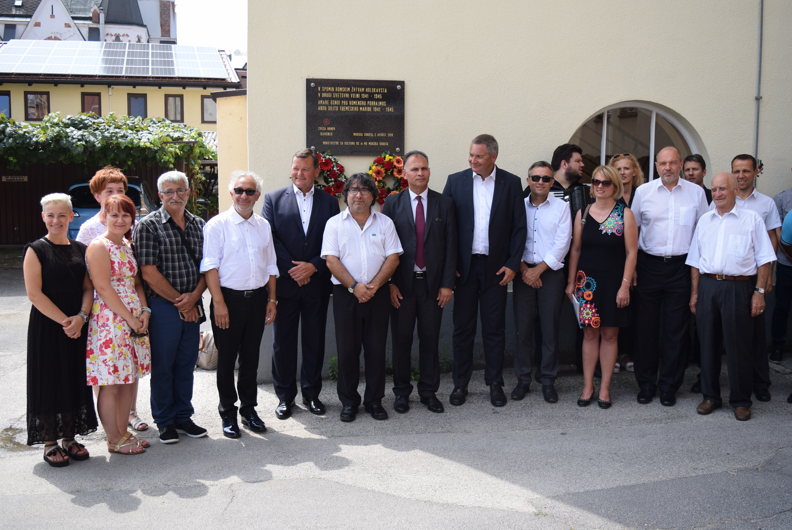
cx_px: 396
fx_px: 793
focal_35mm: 36
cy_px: 265
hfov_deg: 53.1
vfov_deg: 36.9
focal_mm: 24
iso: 400
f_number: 5
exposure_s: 1/1250
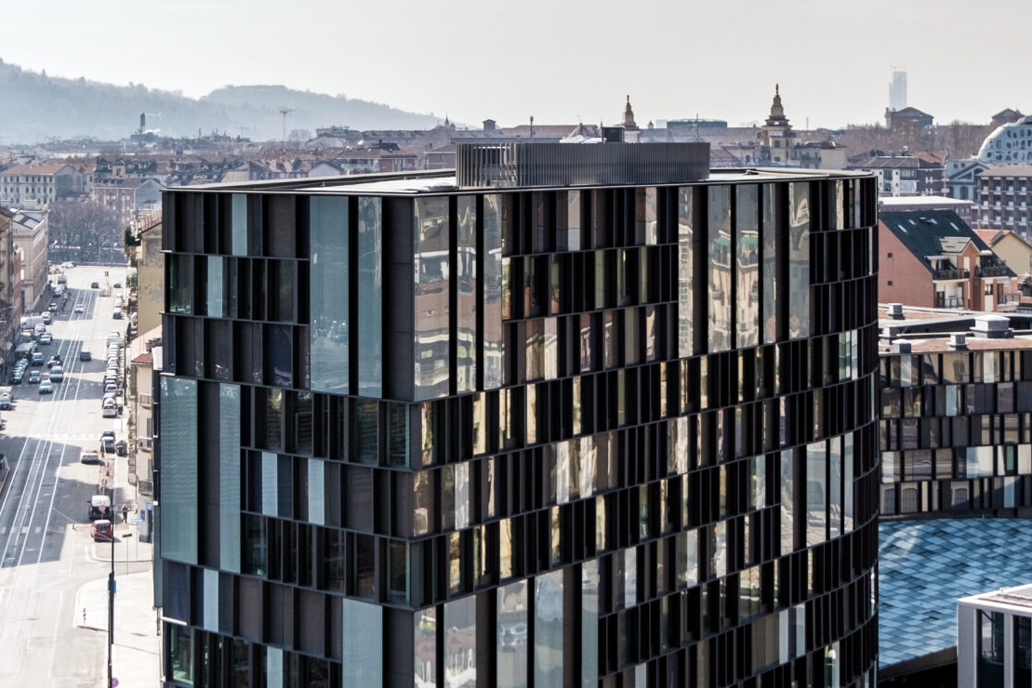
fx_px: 2379
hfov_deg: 24.4
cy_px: 523
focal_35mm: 83
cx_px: 415
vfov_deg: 16.4
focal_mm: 24
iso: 200
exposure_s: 1/400
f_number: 5.6
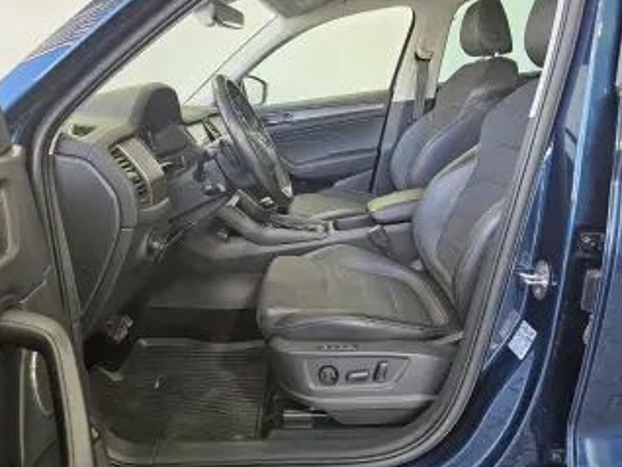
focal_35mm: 26
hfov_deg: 67.2
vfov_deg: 53.1
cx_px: 286
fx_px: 468
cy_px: 217
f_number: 1.7
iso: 200
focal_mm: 6.3
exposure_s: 1/100
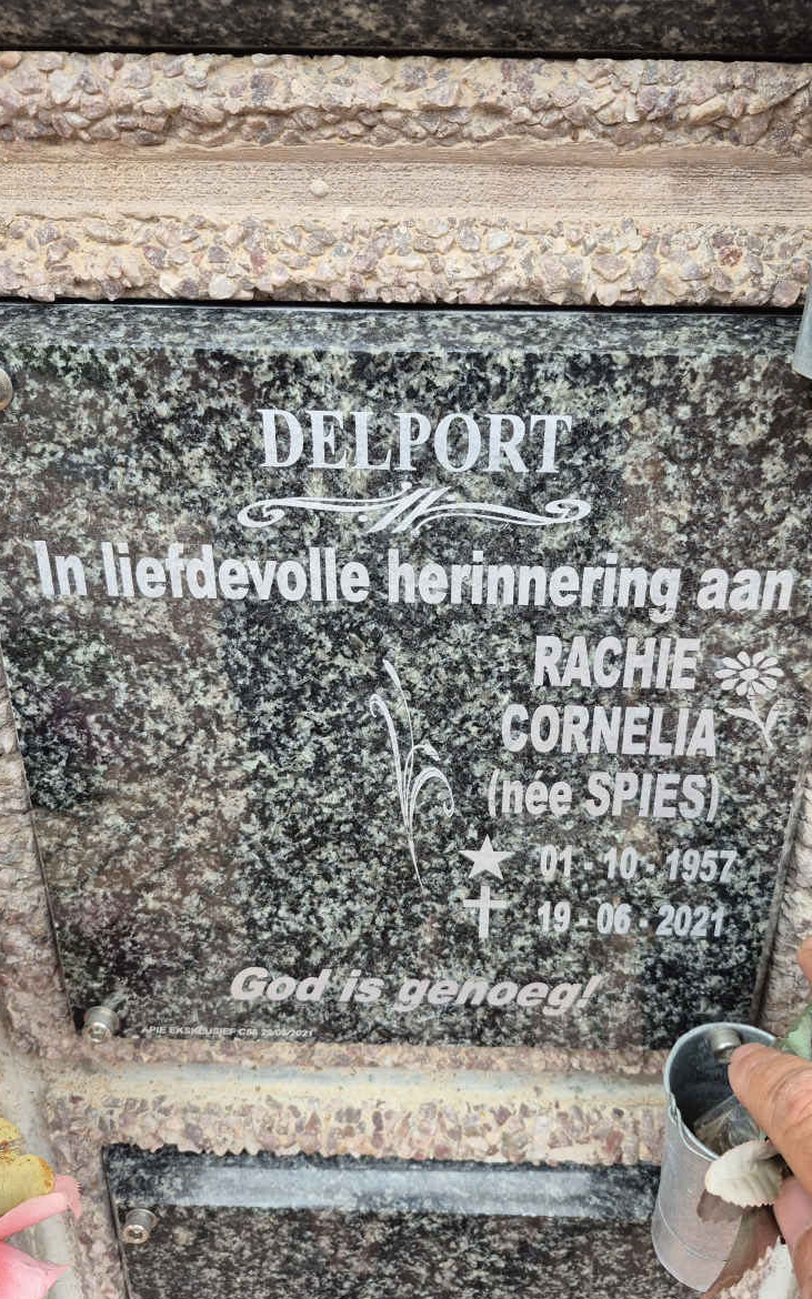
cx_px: 450
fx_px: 885
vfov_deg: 72.6
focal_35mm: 25
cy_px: 647
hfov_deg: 49.2
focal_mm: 5.4
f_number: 1.8
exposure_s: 1/180
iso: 100
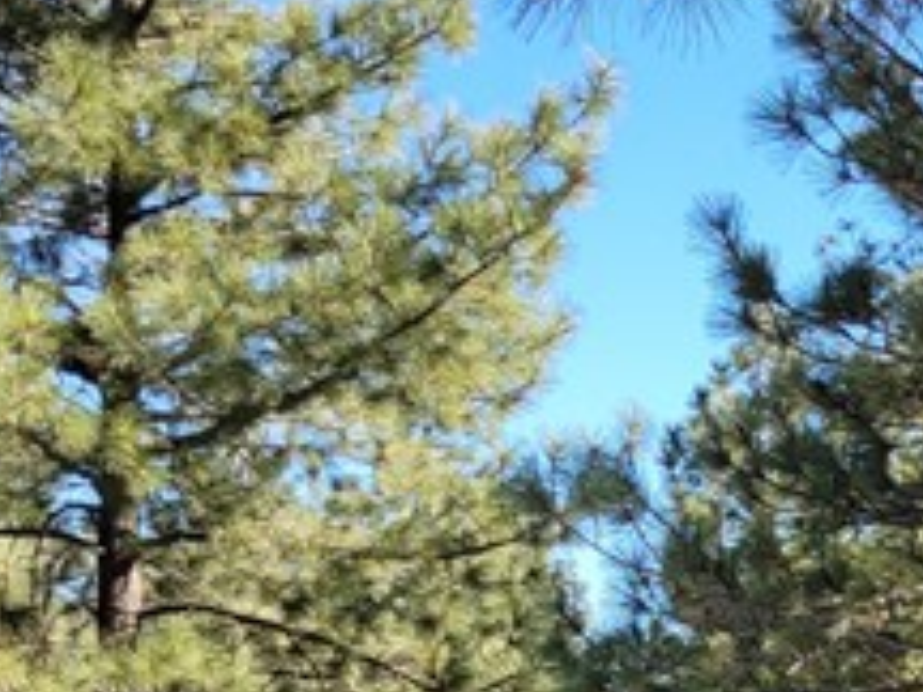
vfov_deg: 11.1
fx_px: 3280
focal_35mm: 123
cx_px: 1367
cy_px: 1311
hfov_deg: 14.9
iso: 40
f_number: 1.8
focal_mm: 5.4
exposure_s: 1/775
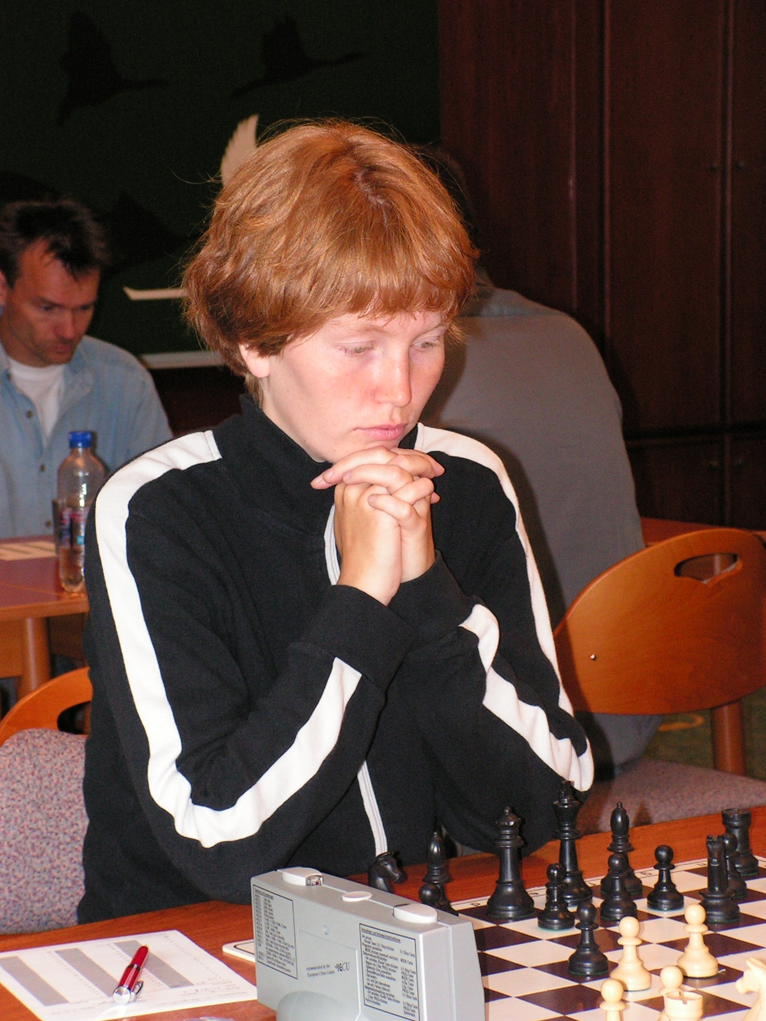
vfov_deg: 19.8
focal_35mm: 99
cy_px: 510
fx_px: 2921
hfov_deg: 14.9
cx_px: 383
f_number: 3.4
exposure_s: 1/100
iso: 200
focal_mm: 16.5
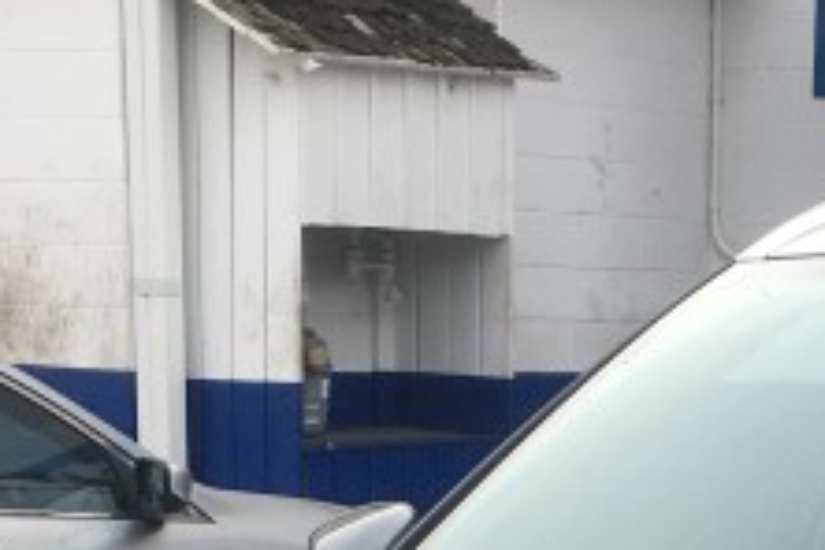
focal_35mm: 139
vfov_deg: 9.2
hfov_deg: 14.5
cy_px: 1159
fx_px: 3185
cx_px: 814
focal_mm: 4.15
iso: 25
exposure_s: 1/478
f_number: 2.2
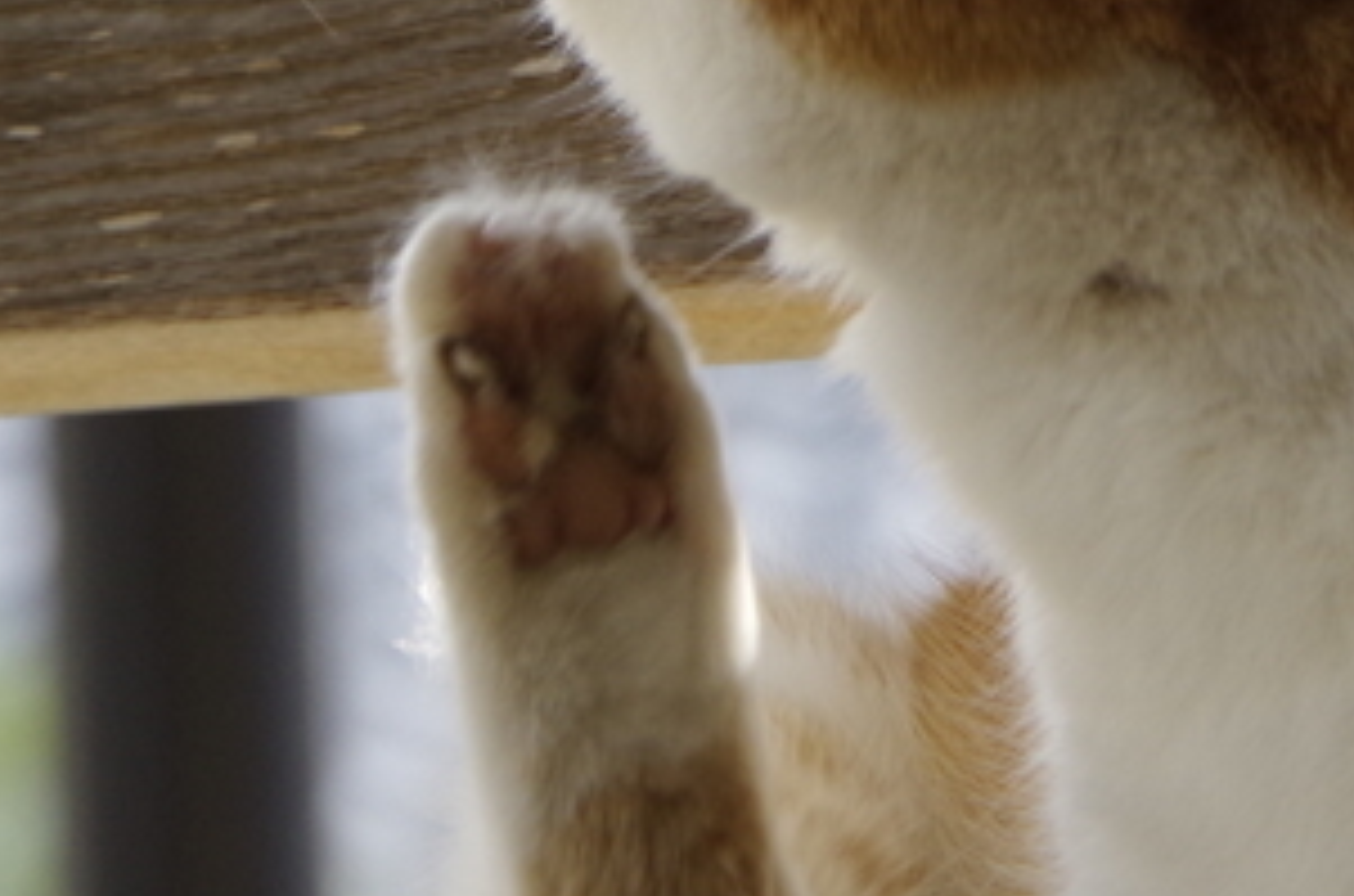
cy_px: -324
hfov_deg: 3.0
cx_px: 531
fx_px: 25808
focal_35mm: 688
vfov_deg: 2.0
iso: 500
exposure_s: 1/250
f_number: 8
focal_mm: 135
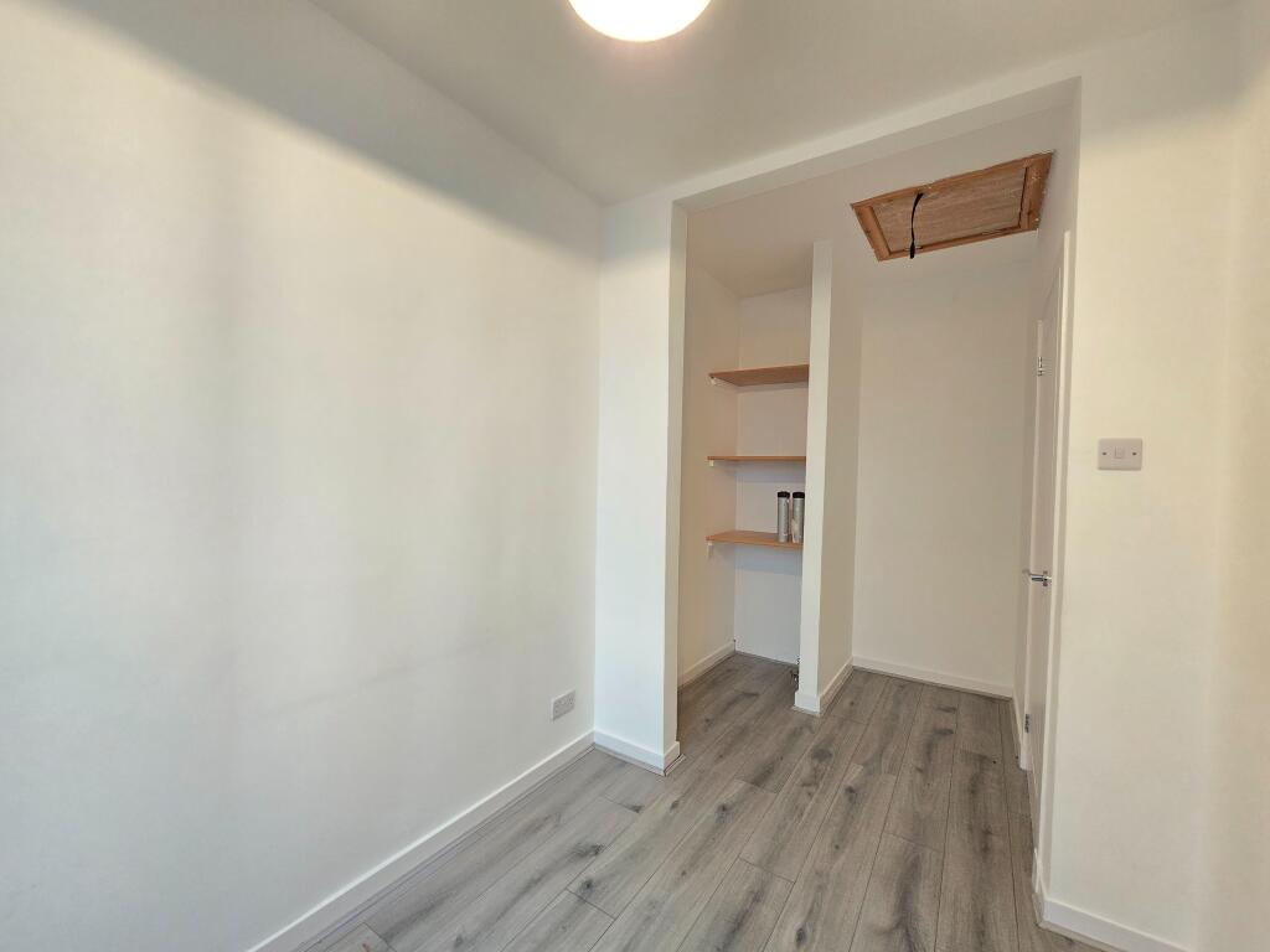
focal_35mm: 13
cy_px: 476
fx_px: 477
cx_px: 635
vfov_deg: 89.9
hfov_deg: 106.2
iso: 250
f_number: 2.2
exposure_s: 1/50
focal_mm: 2.2
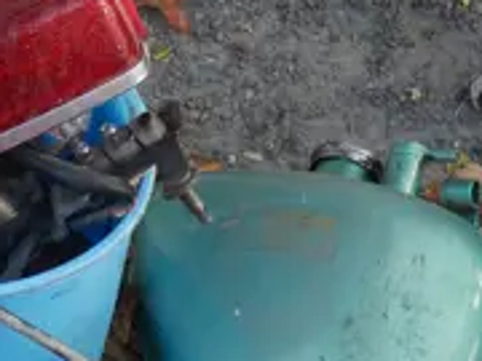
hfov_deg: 12.2
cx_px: -46
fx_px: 2214
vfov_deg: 9.1
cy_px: 515
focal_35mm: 159
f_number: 4.5
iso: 200
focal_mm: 14
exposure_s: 1/200
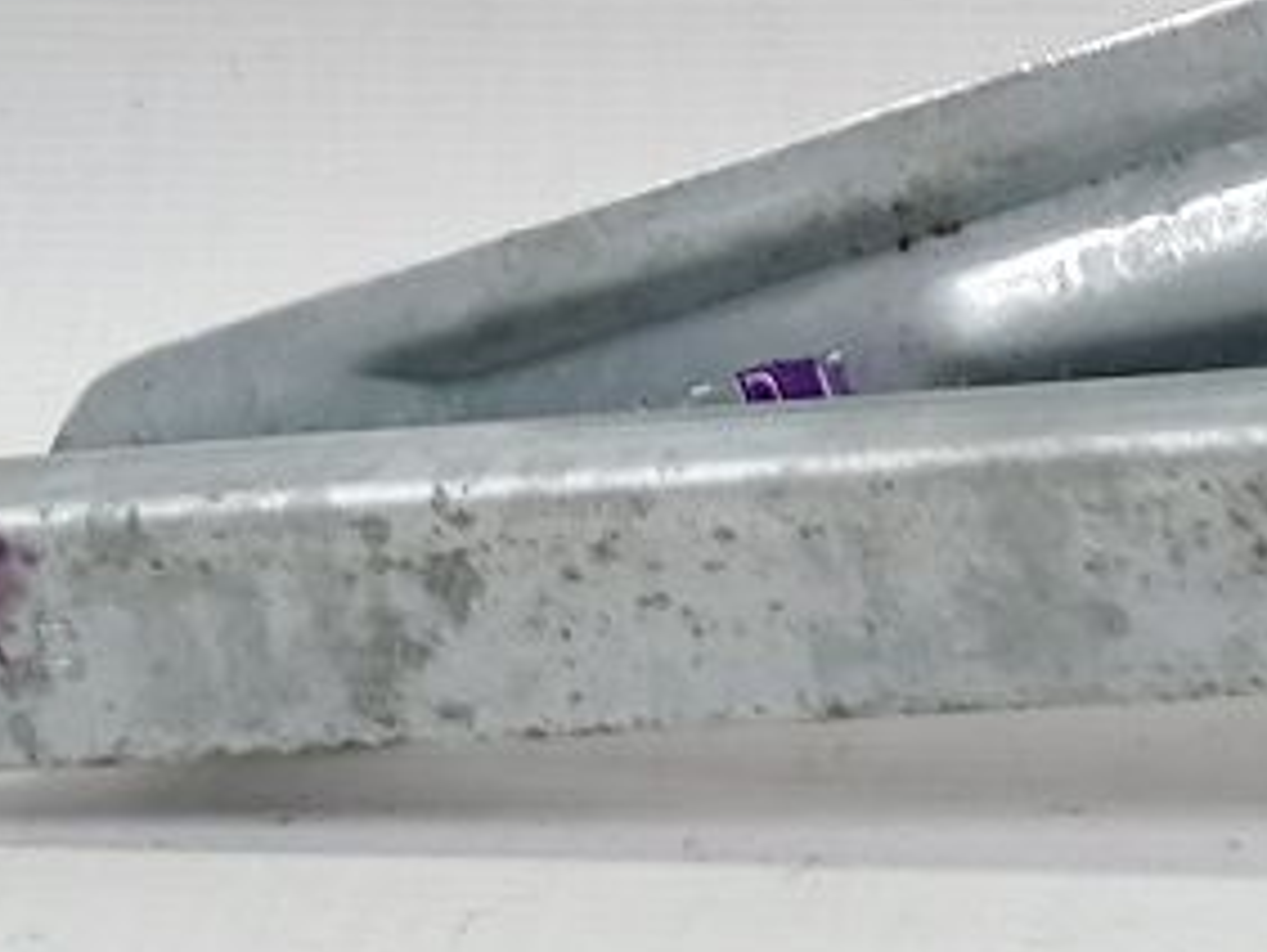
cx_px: 2397
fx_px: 4323
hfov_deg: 14.4
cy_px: -683
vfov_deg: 11.7
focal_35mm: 118
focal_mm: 5.23
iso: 100
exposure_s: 1/50
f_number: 1.8
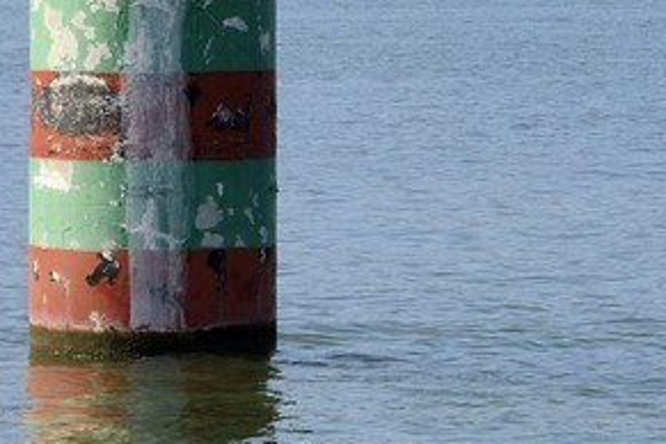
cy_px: -465
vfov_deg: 3.5
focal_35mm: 385
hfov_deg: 5.1
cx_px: 1785
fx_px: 7122
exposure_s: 1/400
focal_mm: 70
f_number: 13
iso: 200
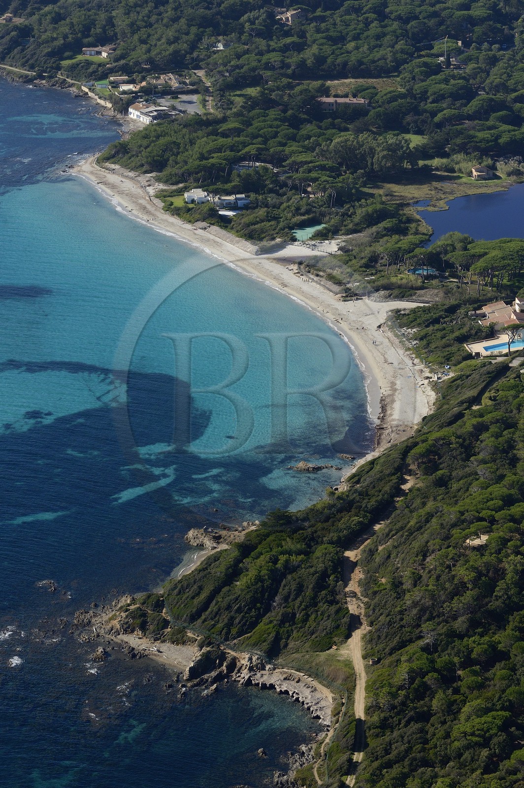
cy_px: 394
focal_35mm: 110
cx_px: 262
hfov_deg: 12.4
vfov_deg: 18.6
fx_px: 2406
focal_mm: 110
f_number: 11
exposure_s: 1/1250
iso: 800
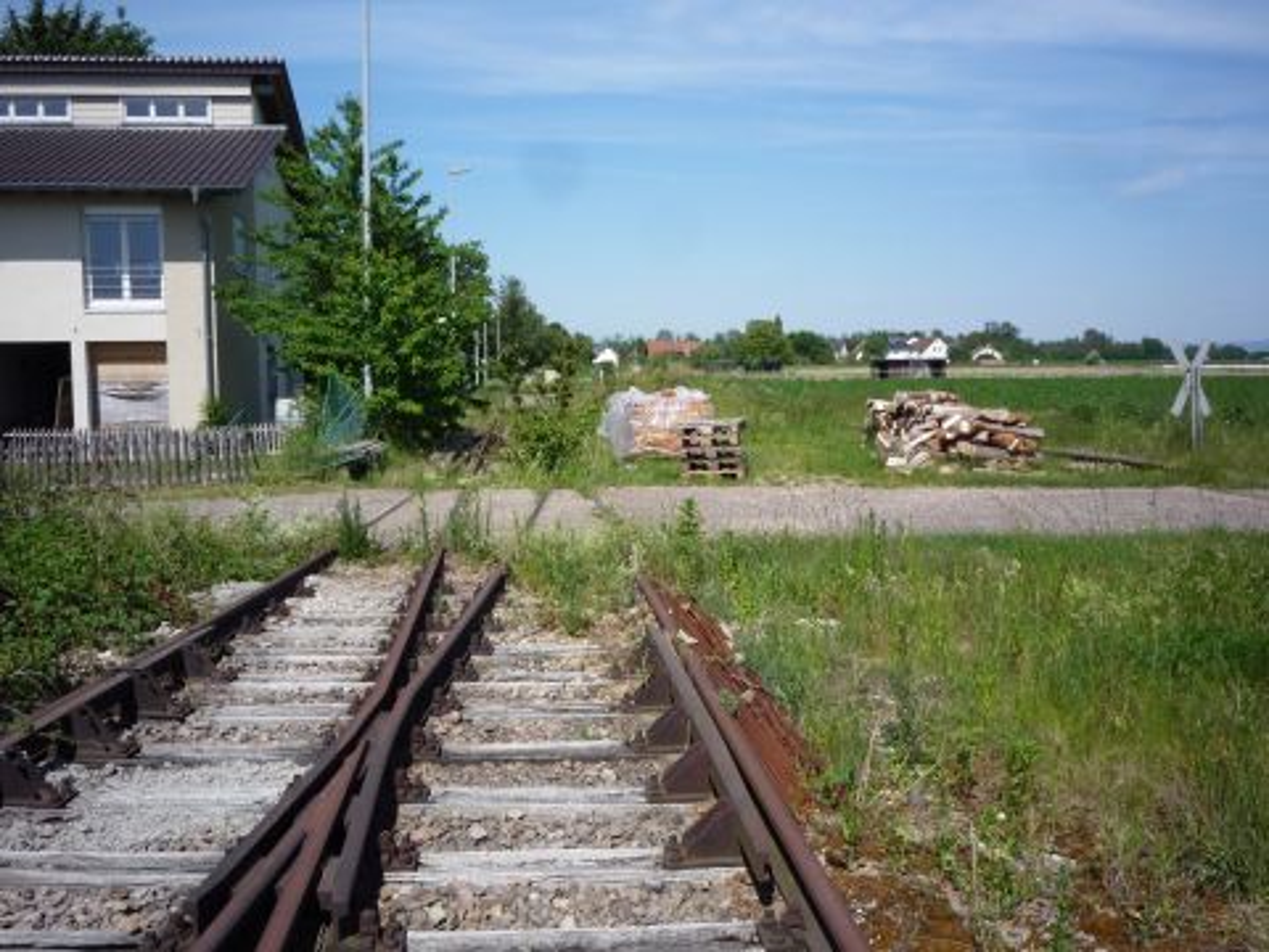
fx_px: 1173
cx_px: 634
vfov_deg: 44.2
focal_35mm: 32
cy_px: 476
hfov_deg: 56.8
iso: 100
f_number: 5.6
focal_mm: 5.2
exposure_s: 1/400
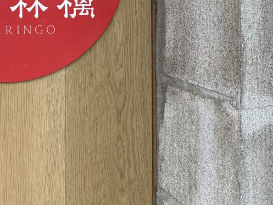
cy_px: -24
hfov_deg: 27.6
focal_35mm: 67
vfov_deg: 20.8
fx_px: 529
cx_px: 14
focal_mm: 5.96
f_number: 1.6
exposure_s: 1/239
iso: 40
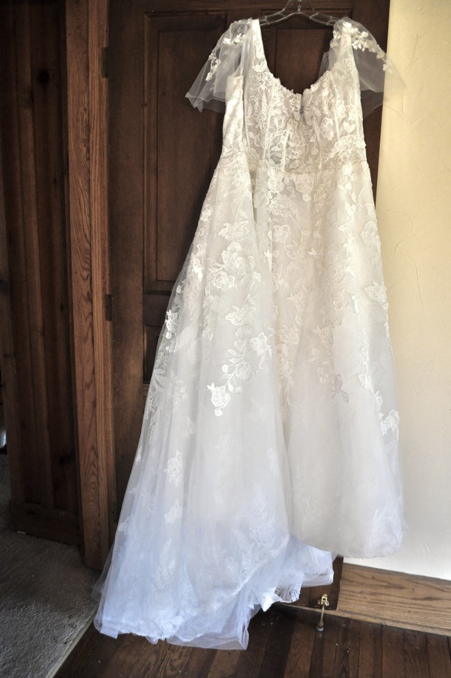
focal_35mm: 30
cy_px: 339
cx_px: 226
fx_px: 565
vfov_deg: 62.0
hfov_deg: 43.5
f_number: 3.8
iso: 800
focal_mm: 20
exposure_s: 1/50
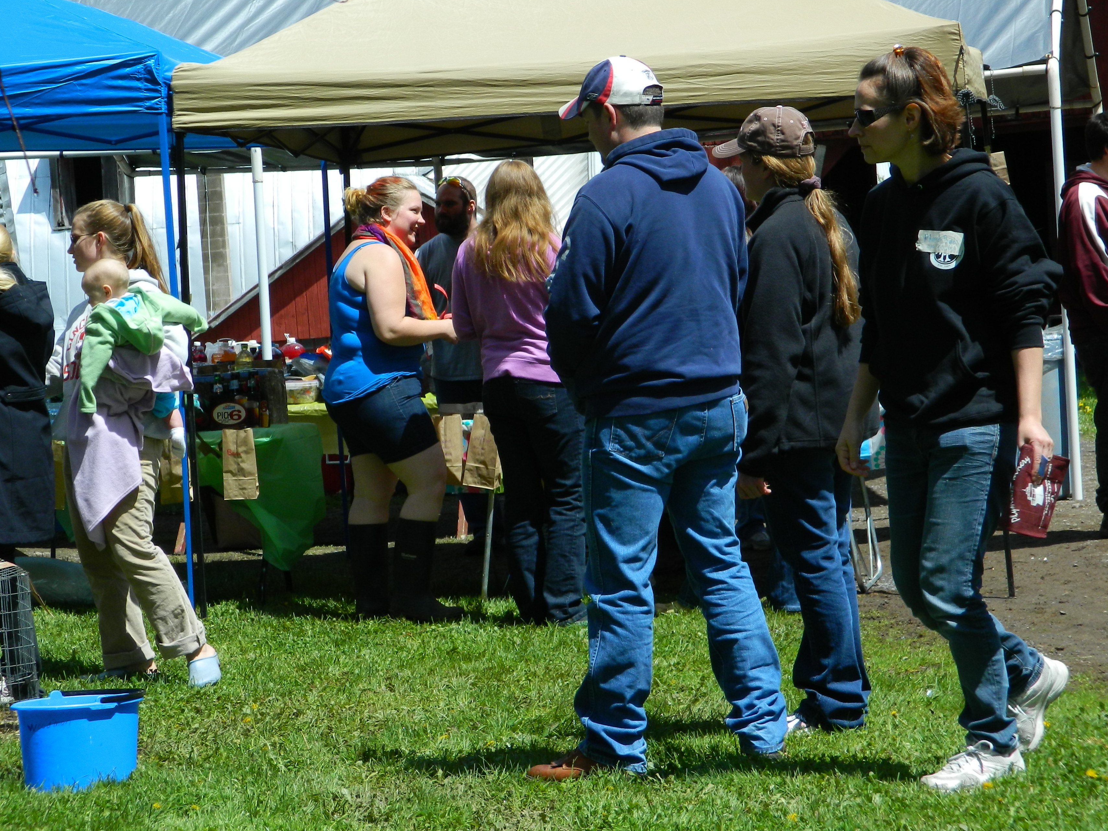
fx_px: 3393
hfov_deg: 18.5
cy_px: 334
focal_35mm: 106
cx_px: 503
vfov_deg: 14.0
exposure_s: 1/500
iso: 80
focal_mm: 15.1
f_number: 4.2
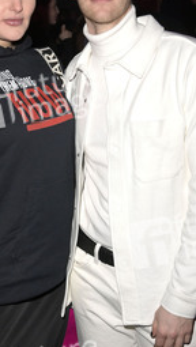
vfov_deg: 35.4
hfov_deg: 20.4
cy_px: 169
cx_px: 72
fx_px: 544
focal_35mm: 59
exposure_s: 1/60
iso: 2500
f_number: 5.6
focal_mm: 36
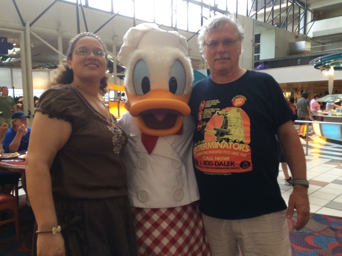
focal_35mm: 29
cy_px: 128
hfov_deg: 61.7
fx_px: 287
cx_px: 171
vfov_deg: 48.2
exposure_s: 1/30
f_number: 2.2
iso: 64
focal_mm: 4.15
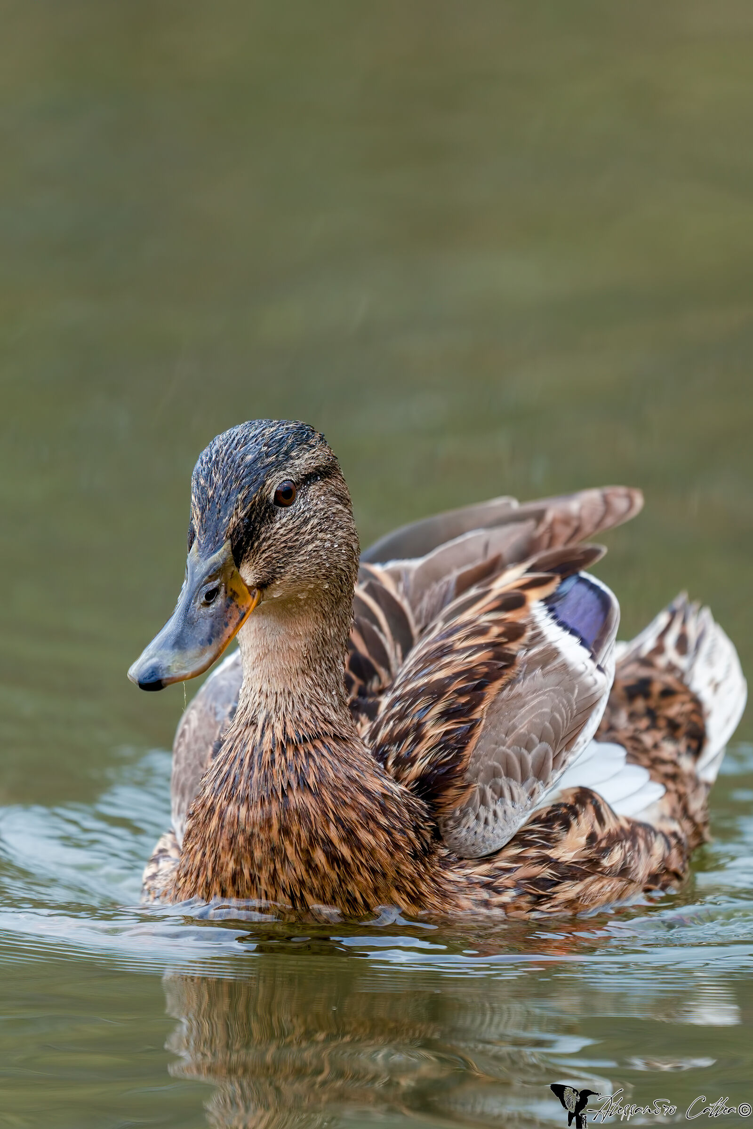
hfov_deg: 3.4
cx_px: 376
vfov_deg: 5.2
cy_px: 564
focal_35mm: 400
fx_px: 12549
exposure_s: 1/640
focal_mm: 400
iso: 1250
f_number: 6.3
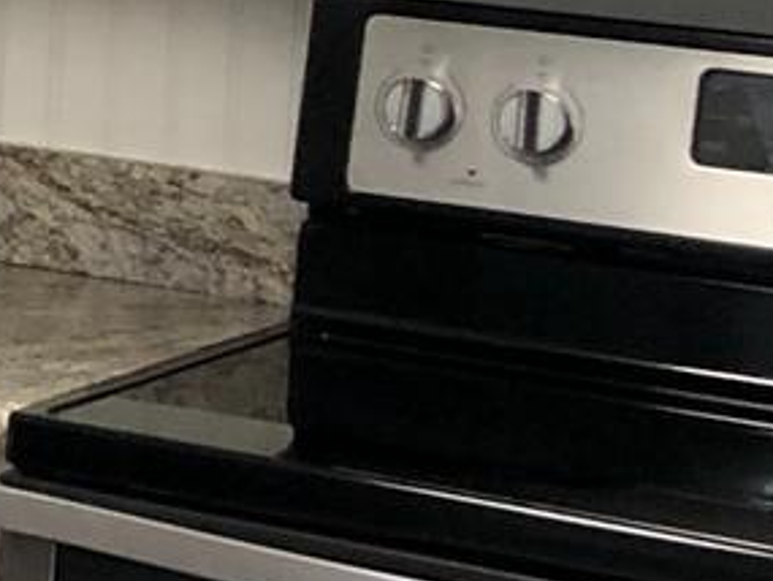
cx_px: -1774
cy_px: -271
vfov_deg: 7.3
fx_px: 4490
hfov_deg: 8.0
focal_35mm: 201
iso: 32
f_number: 1.8
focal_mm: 3.99
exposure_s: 1/30
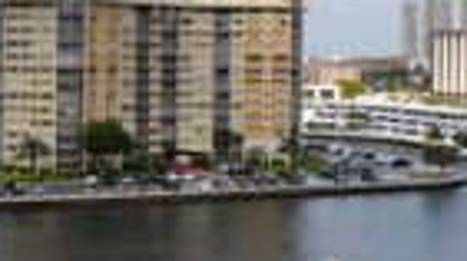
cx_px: 421
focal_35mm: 95
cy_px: 36
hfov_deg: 22.0
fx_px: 1174
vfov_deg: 12.6
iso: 200
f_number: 9
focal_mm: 17
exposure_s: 1/320
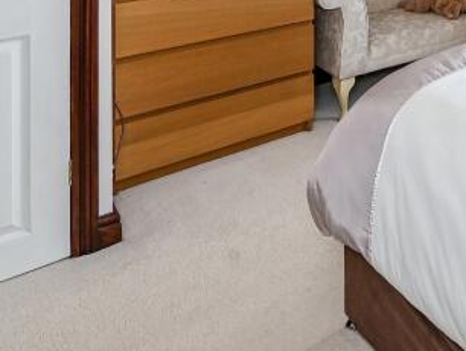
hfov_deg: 36.8
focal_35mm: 45
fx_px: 606
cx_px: 487
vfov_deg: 26.1
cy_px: -136
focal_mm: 14
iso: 400
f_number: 8
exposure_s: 1/30
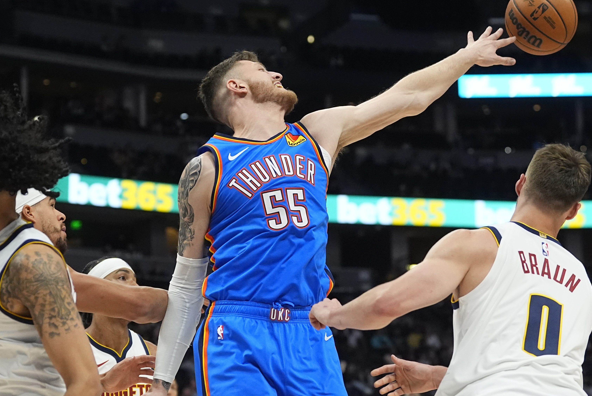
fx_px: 2008
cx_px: 280
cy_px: 198
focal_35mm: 122
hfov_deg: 16.8
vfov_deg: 11.3
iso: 4000
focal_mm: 70
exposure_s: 1/2000
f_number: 3.2
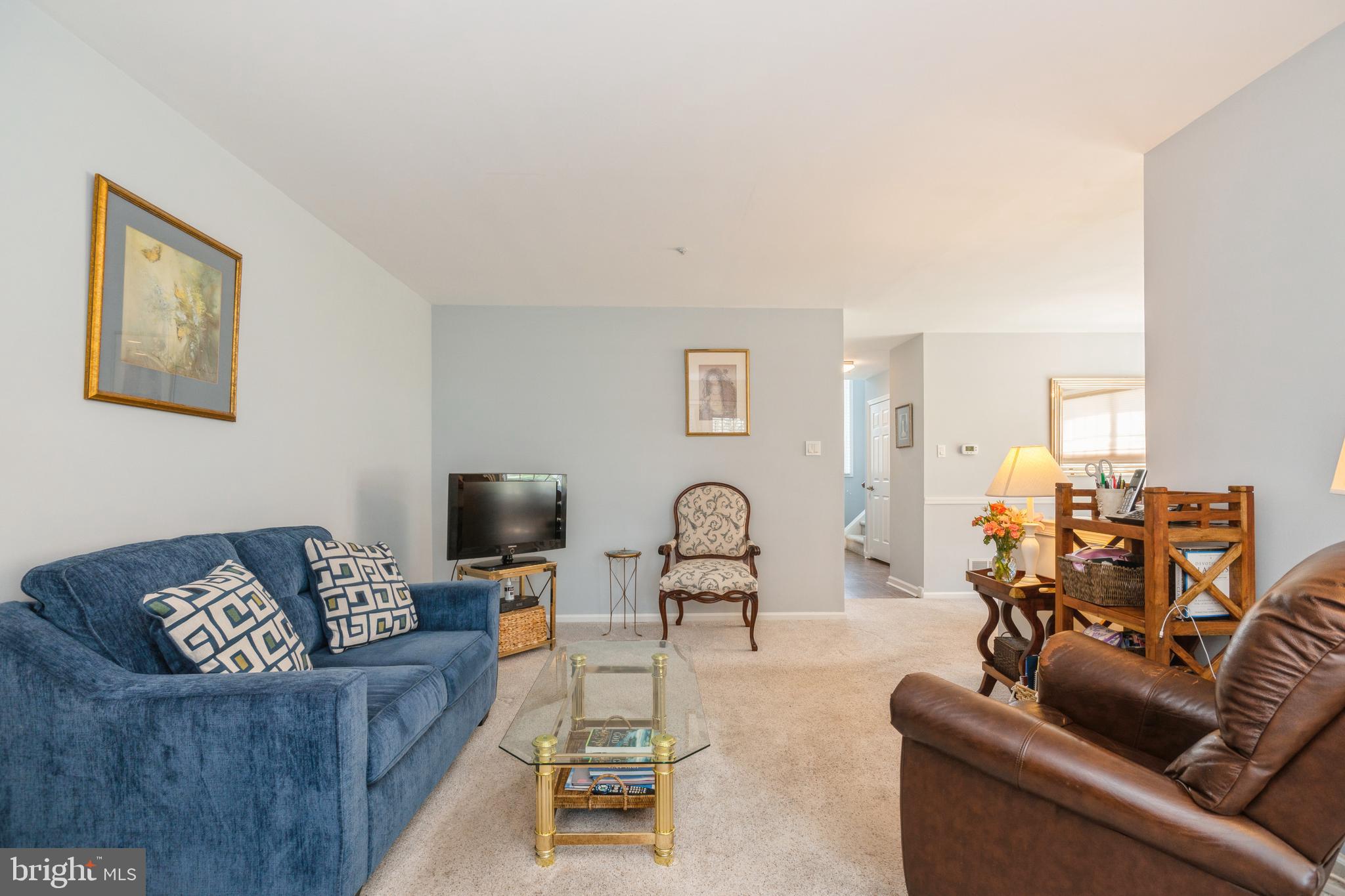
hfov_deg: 96.7
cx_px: 672
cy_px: 448
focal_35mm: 16
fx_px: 598
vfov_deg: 73.7
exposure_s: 1/5
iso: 200
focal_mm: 16
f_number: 9
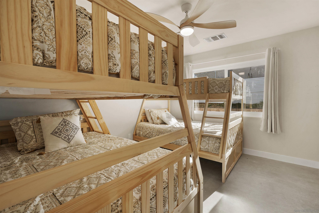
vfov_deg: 73.7
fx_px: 142
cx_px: 160
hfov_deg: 96.7
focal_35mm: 16
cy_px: 106
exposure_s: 1/40
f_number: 11
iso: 400
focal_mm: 16
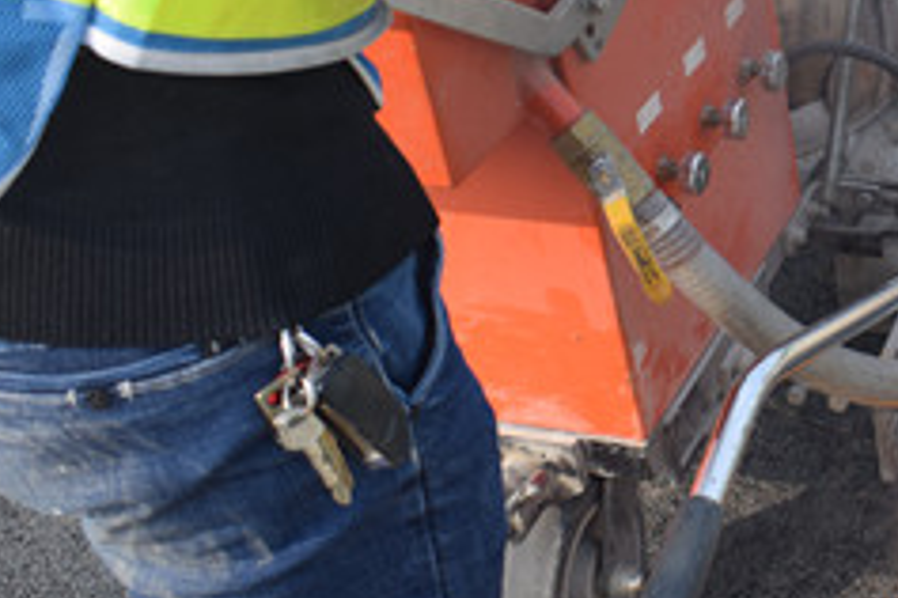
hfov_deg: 25.2
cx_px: 925
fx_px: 1896
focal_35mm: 76
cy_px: 136
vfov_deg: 17.8
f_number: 5
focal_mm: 20
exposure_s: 1/1250
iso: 400
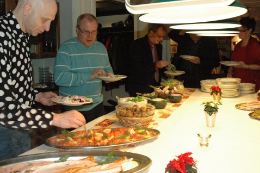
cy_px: 66
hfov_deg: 55.8
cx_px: 119
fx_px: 245
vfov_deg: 38.6
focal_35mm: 34
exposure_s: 1/60
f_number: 5
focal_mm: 18
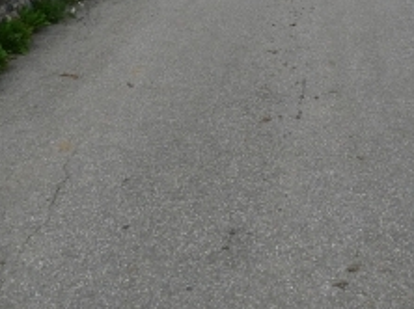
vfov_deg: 18.5
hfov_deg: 26.7
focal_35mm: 73
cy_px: -106
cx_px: 241
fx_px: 872
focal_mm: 4.8
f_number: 5.6
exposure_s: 1/320
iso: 100
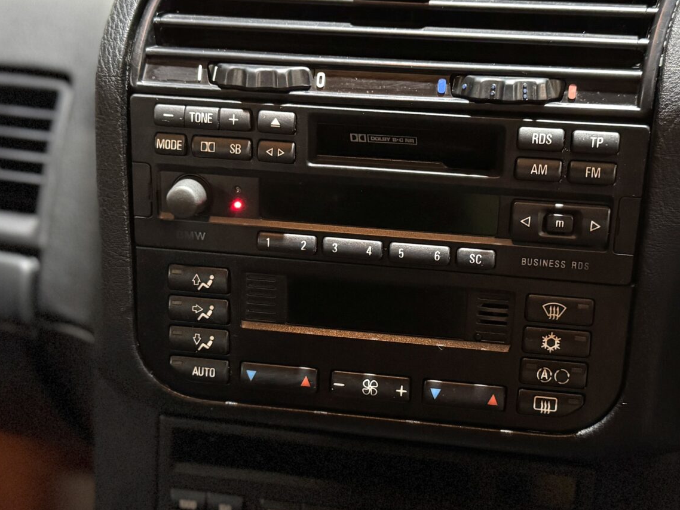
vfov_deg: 27.0
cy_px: 274
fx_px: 1061
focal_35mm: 54
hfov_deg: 35.5
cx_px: 356
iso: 800
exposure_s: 1/25
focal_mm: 6.76
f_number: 1.78
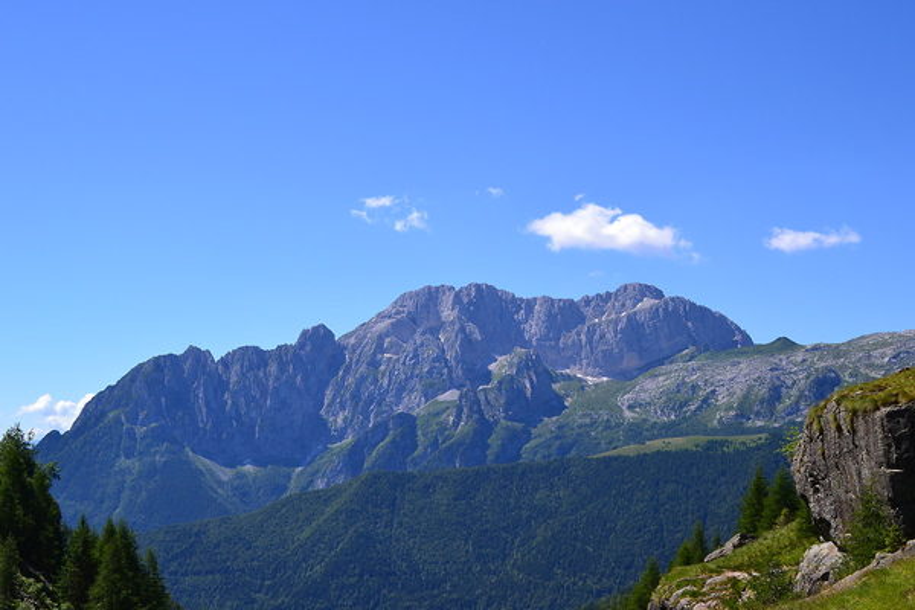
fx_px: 1220
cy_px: 305
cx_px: 458
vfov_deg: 28.1
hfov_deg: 41.1
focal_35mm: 48
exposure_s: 1/500
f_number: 11
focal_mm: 32
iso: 400
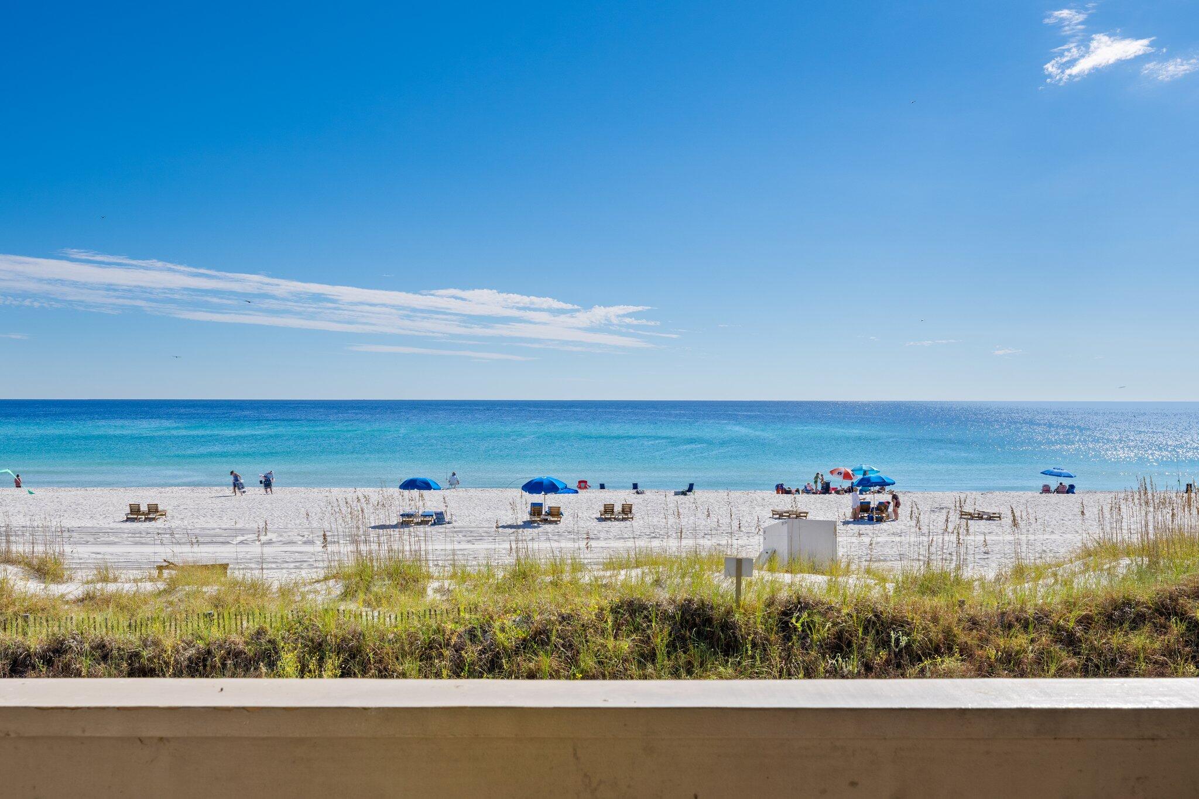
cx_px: 600
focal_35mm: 36
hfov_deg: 53.1
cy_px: 400
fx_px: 1199
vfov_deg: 36.9
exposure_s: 1/100
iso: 100
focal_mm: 24
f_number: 10
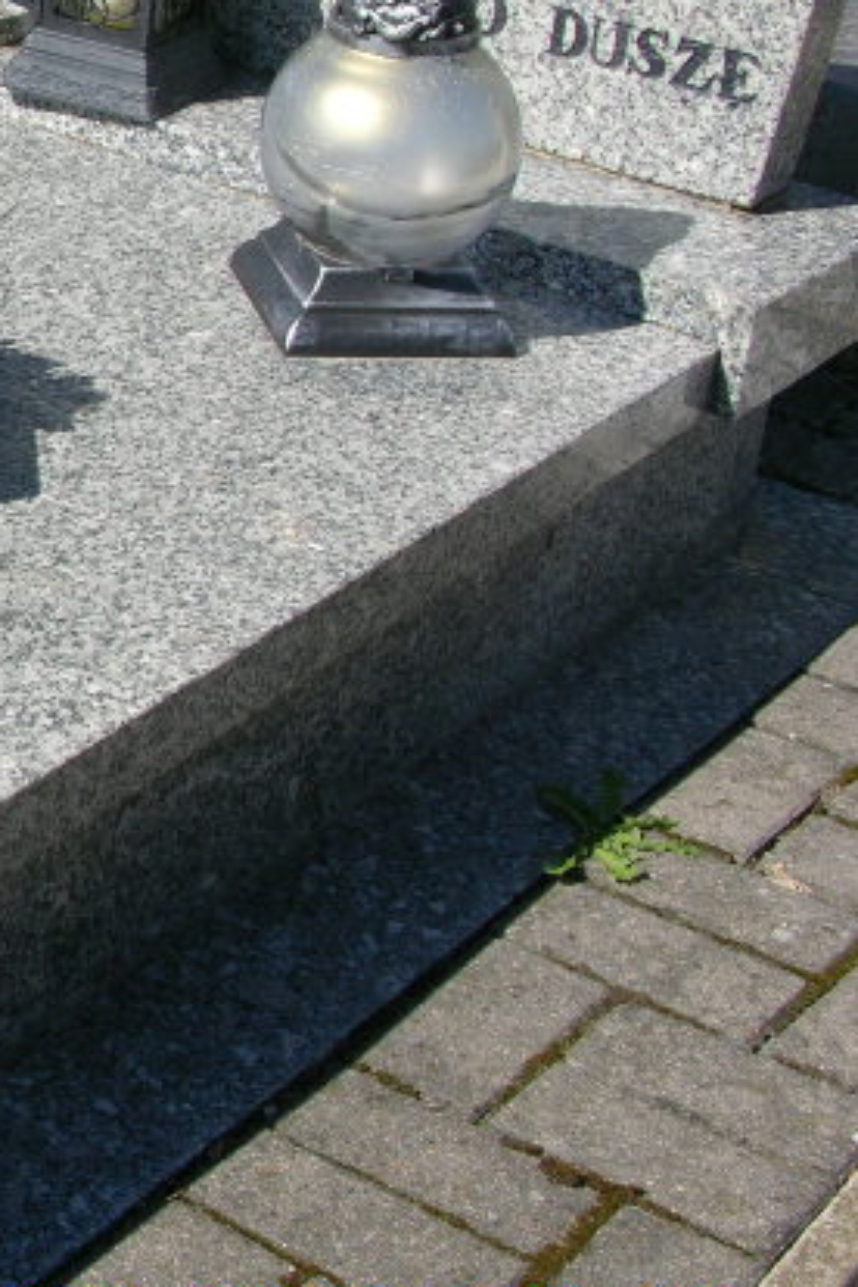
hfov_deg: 13.8
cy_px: 382
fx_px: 3217
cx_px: -606
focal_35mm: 90
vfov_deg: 22.5
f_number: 6.3
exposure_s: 1/225
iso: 50
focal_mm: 8.9
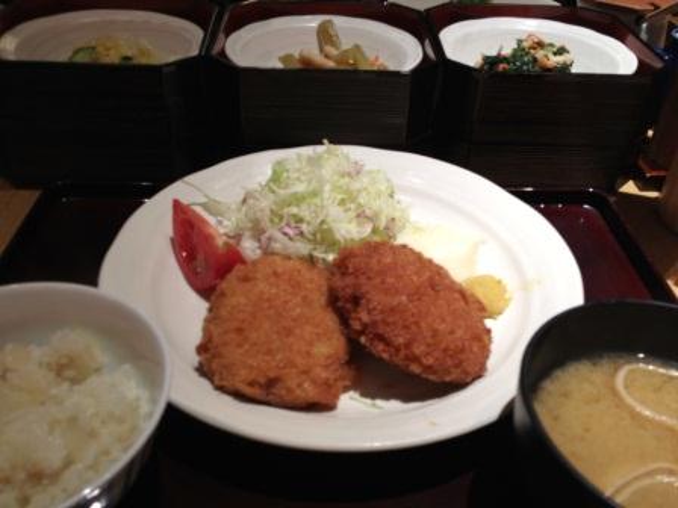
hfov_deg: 52.6
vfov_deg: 40.7
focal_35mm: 35
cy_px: 254
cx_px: 339
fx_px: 686
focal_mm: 4.28
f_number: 2.4
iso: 80
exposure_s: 1/20
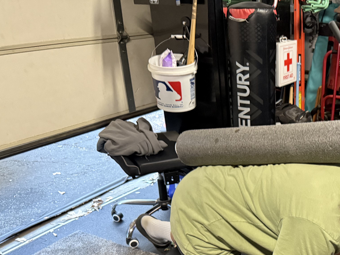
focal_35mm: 45
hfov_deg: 39.4
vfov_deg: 30.5
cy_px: 237
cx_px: 299
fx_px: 442
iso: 800
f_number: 1.78
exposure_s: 1/60
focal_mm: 6.76
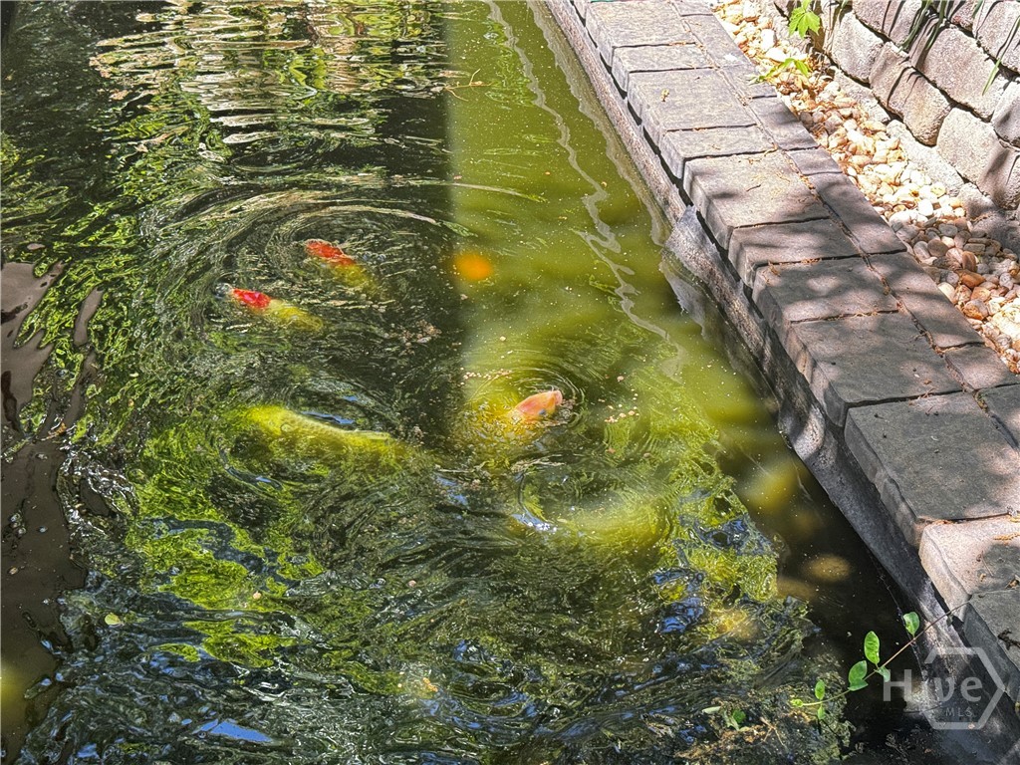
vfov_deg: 30.3
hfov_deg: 39.7
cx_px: 510
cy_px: 382
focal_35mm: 48
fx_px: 1414
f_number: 1.78
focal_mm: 6.76
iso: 80
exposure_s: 1/146
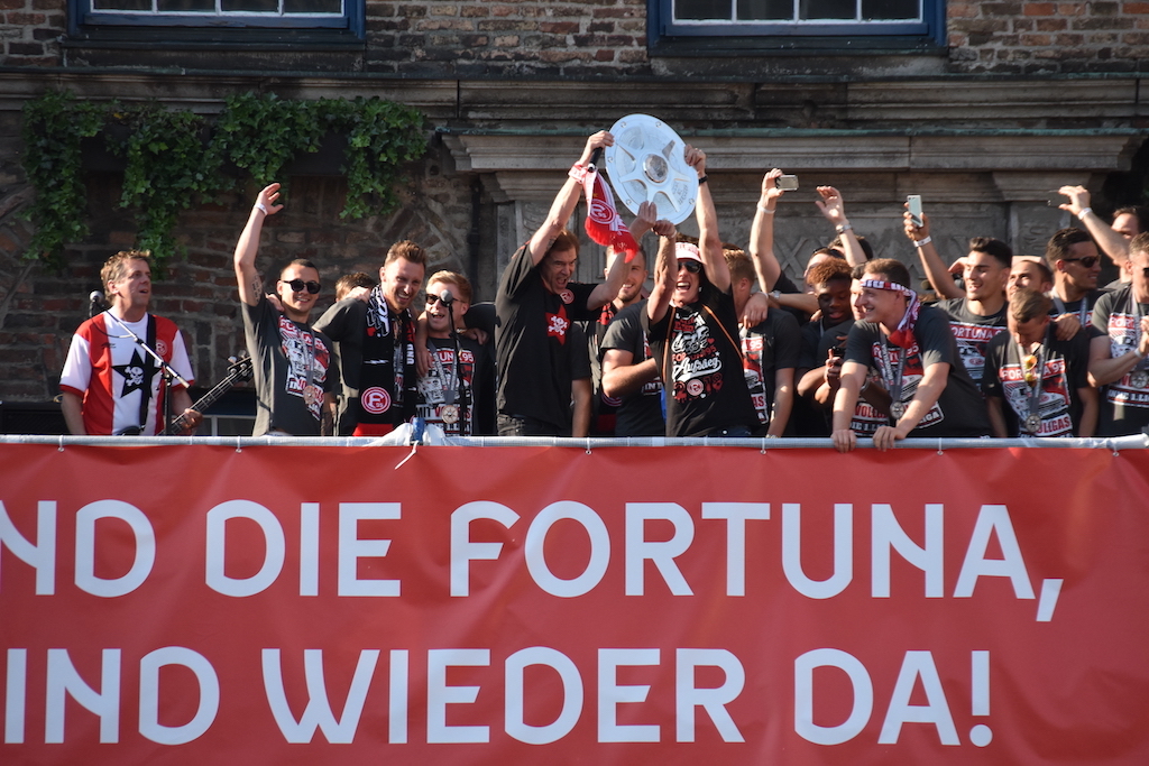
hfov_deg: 4.6
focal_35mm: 450
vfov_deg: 3.1
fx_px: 14364
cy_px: 383
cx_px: 574
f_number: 8
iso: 800
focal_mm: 300
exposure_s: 1/1000
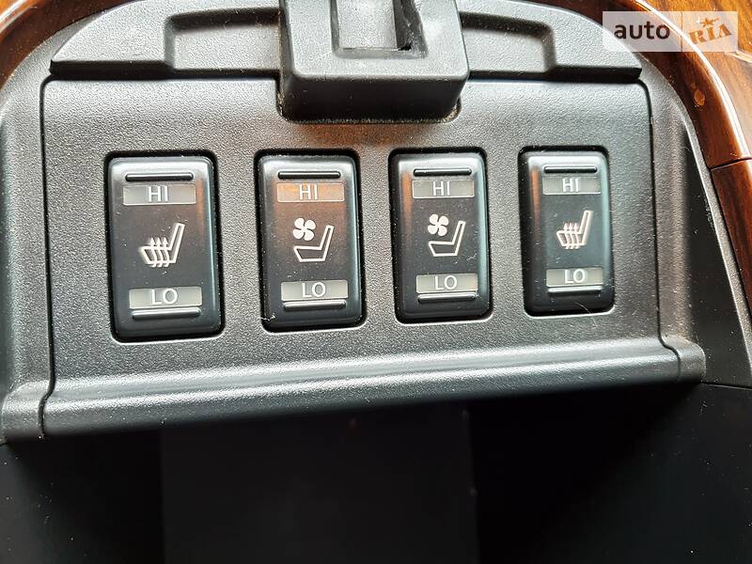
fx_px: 565
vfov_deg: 53.1
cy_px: 282
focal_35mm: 26
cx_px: 376
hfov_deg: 67.3
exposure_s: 1/8
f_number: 1.5
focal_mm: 4.3
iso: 80
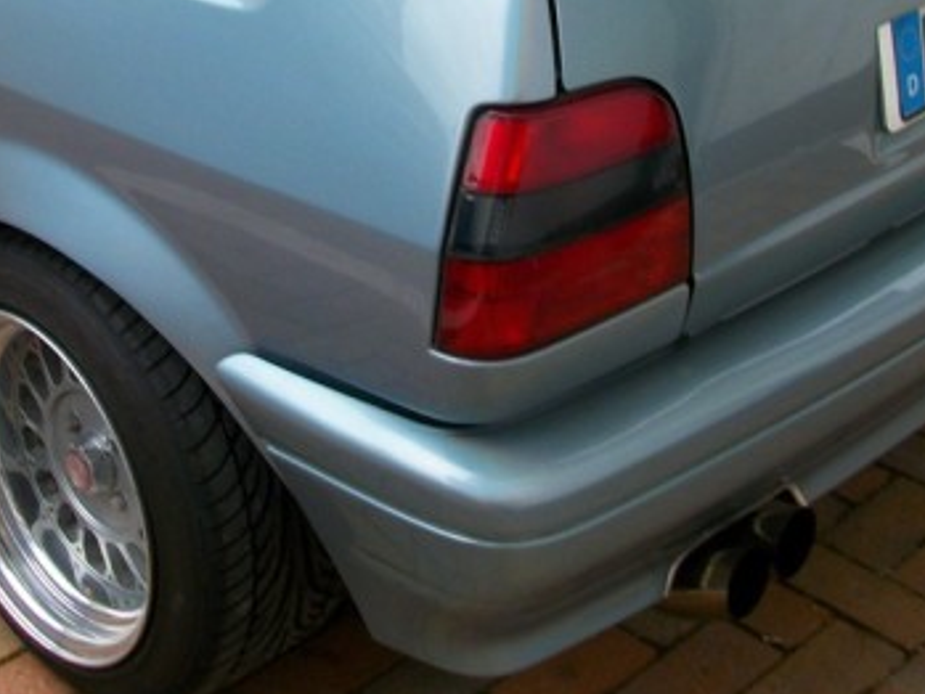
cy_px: -13
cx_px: 265
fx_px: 2085
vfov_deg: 18.4
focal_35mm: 78
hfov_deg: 24.8
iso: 80
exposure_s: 1/44
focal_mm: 5.7
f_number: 2.9
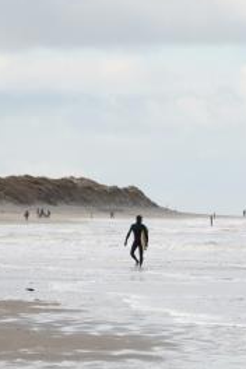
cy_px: 295
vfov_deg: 3.6
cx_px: 360
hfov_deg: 2.4
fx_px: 5852
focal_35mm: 571
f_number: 7.1
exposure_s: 1/1600
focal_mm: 98
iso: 400
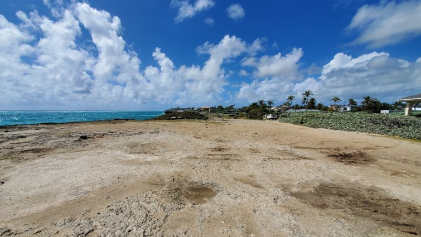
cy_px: 133
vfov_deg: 70.3
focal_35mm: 15
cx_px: 204
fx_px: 167
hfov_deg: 103.0
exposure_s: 1/2614
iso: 50
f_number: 2.2
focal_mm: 1.8
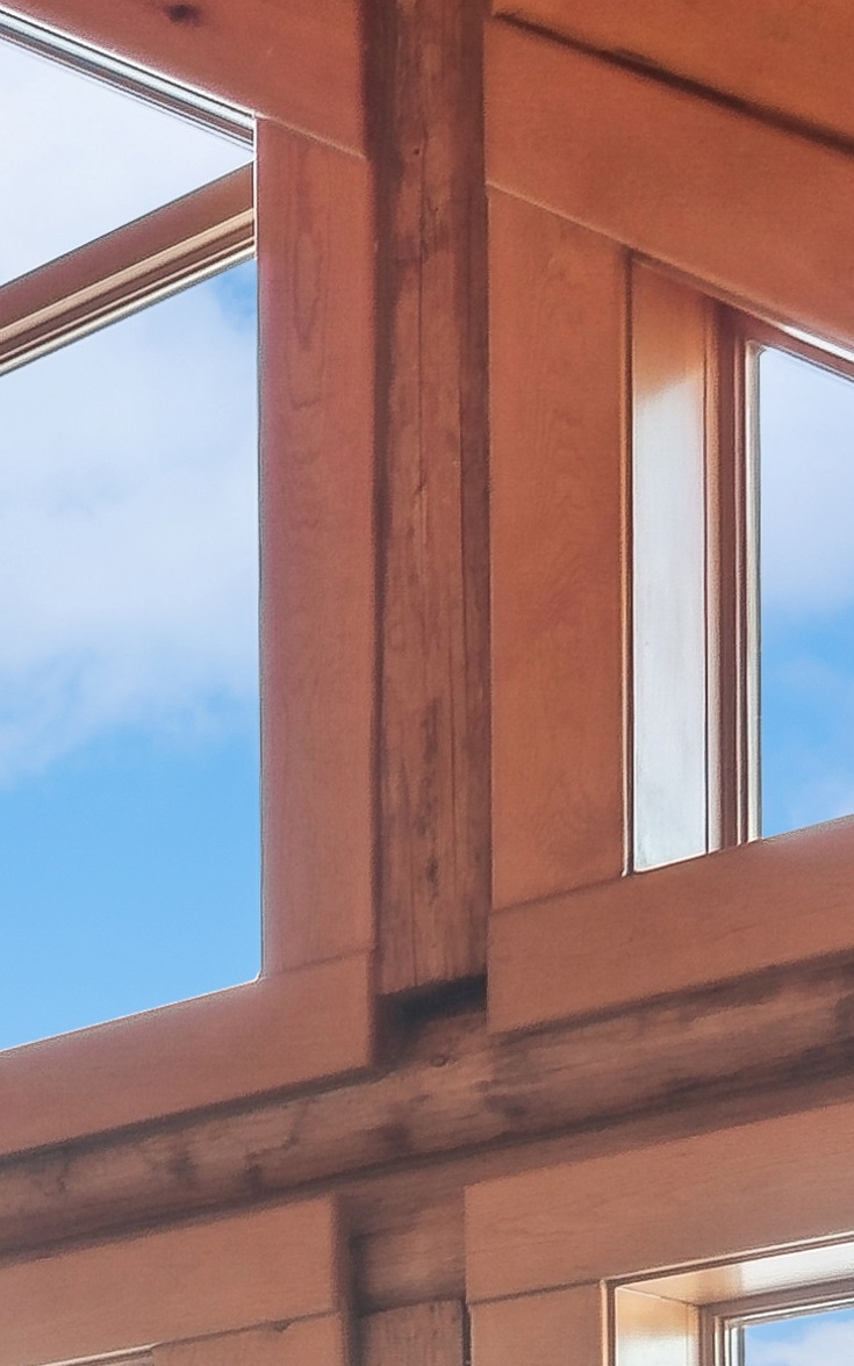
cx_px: -1682
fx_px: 3054
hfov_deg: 10.9
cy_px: 2016
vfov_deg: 21.4
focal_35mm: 82
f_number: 6.3
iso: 200
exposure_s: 1/20
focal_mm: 11.5
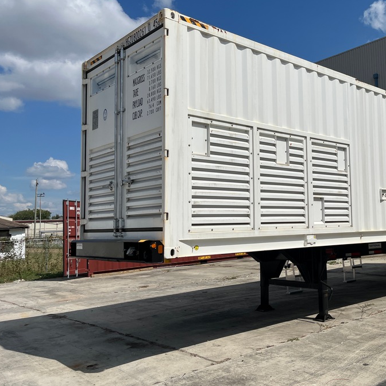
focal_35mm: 35
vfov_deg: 47.2
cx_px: 289
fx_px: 442
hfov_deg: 45.6
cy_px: 180
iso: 50
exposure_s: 1/13333
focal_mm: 5.1
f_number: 1.6
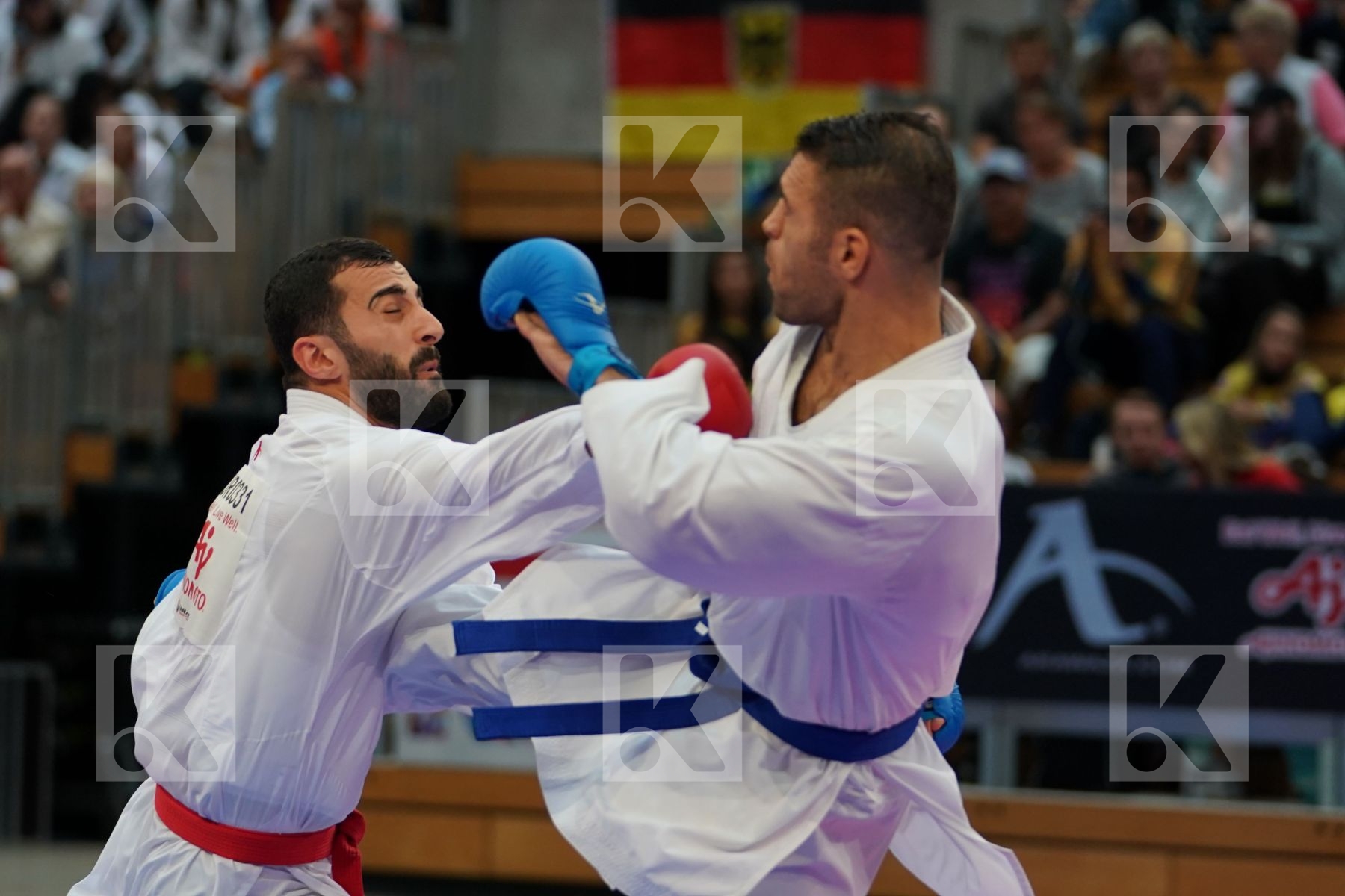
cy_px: 448
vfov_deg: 7.8
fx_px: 6538
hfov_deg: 11.7
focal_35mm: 175
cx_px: 672
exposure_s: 1/1000
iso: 1250
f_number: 2.8
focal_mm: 117
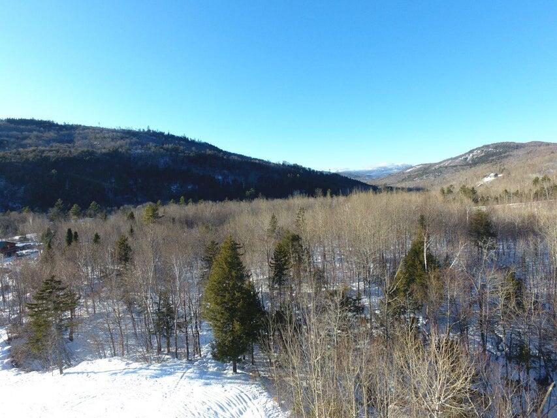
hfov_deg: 81.7
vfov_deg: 66.0
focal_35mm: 20
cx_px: 278
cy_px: 209
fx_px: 322
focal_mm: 3.61
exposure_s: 1/320
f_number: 2.8
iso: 100
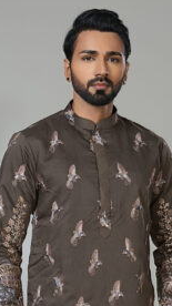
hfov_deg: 5.6
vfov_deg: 9.9
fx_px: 1762
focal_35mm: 217
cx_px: 90
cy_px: 246
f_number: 8
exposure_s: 1/160
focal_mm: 85
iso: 125
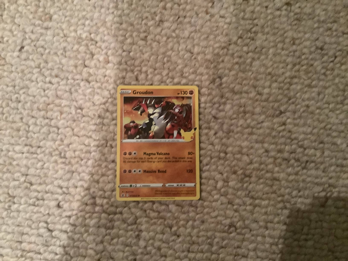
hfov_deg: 58.4
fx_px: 312
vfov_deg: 45.4
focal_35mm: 31
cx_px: 174
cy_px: 130
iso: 640
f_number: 2.4
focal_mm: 3.3
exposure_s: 1/24
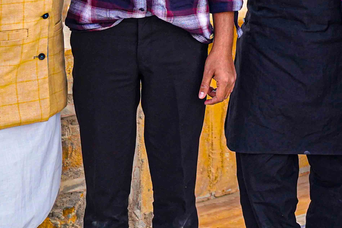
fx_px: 1168
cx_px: 384
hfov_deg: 16.1
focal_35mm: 123
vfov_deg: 10.8
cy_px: -105
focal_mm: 39
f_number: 4
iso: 800
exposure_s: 1/160
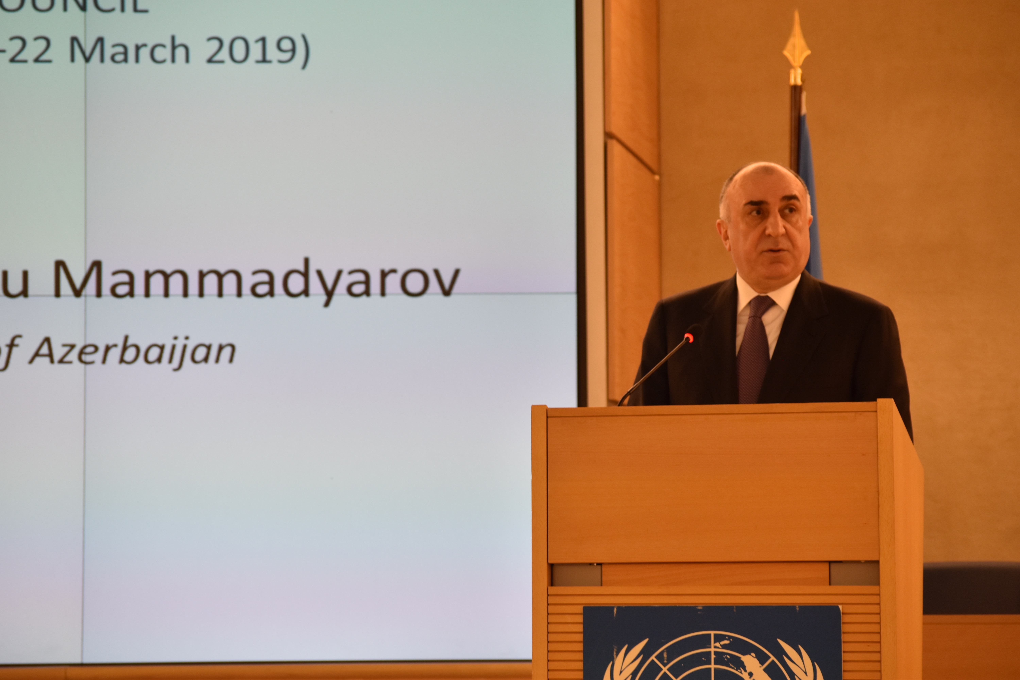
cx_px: 510
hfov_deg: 14.4
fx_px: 4037
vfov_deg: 9.6
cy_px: 340
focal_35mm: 142
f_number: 5
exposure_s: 1/100
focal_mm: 95
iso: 400
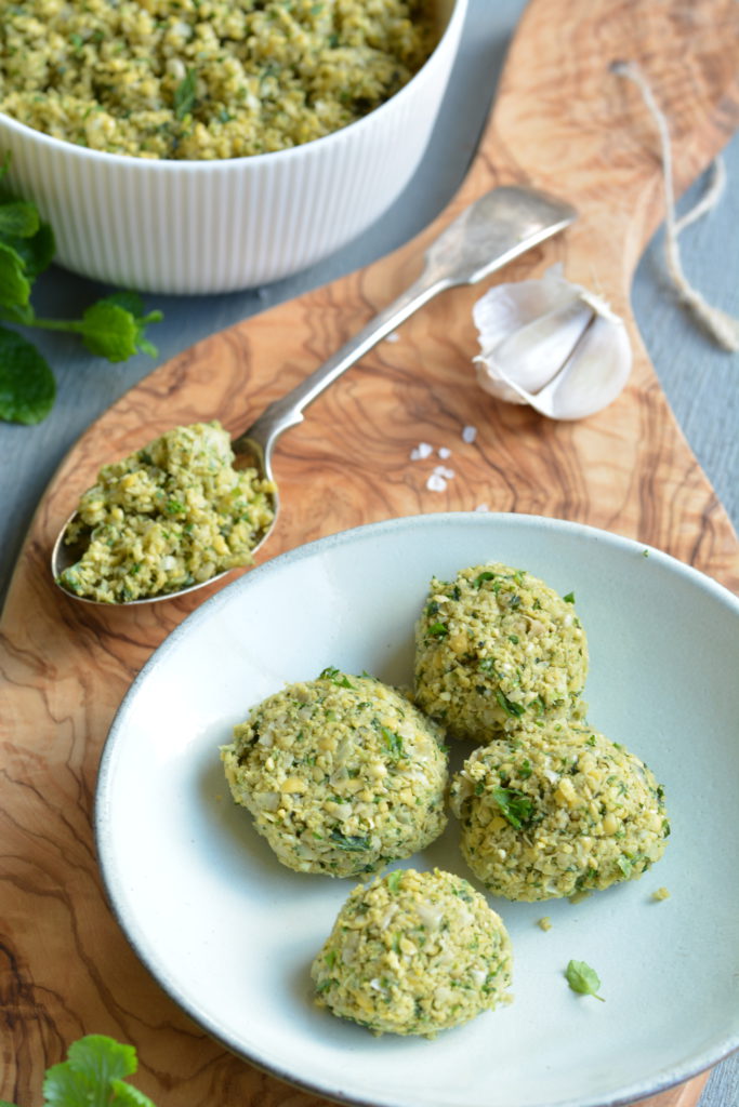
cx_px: 370
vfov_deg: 13.0
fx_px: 4848
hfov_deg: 8.7
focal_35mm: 158
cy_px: 554
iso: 200
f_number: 9
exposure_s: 1/10
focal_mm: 105
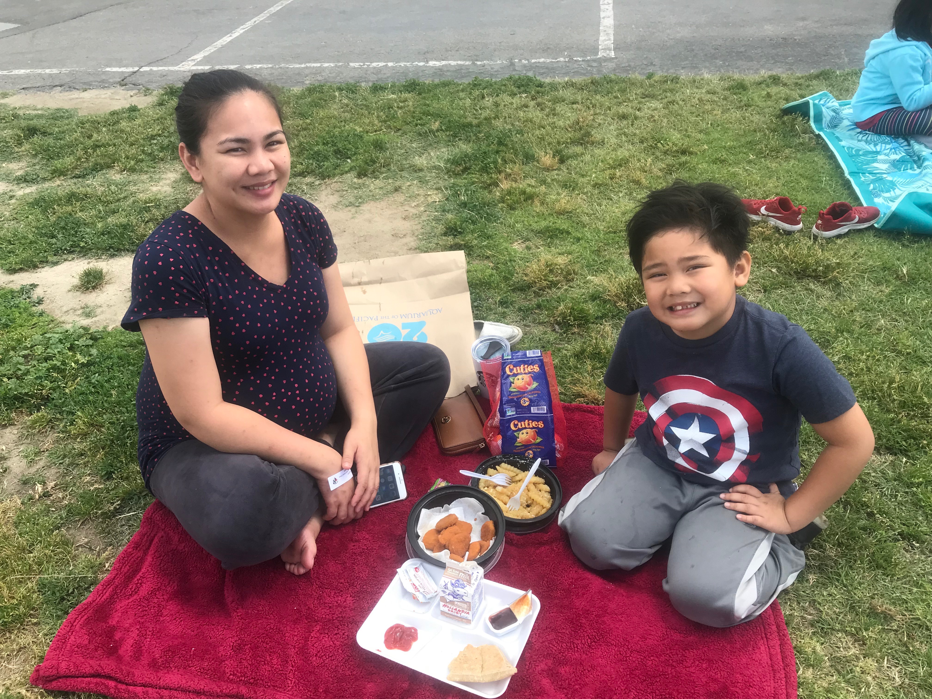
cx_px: 466
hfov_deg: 63.4
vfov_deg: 49.7
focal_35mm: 28
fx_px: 754
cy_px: 350
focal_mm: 3.99
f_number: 1.8
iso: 20
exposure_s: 1/785
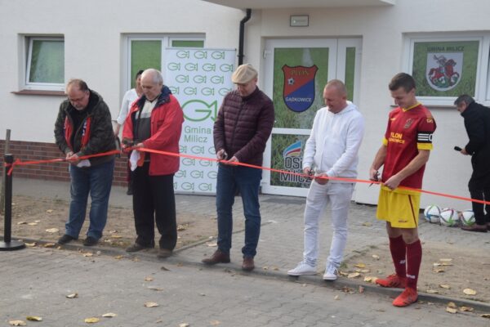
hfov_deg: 31.9
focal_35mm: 63
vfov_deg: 21.6
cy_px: 164
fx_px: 857
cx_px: 245
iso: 360
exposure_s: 1/250
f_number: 8
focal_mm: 42
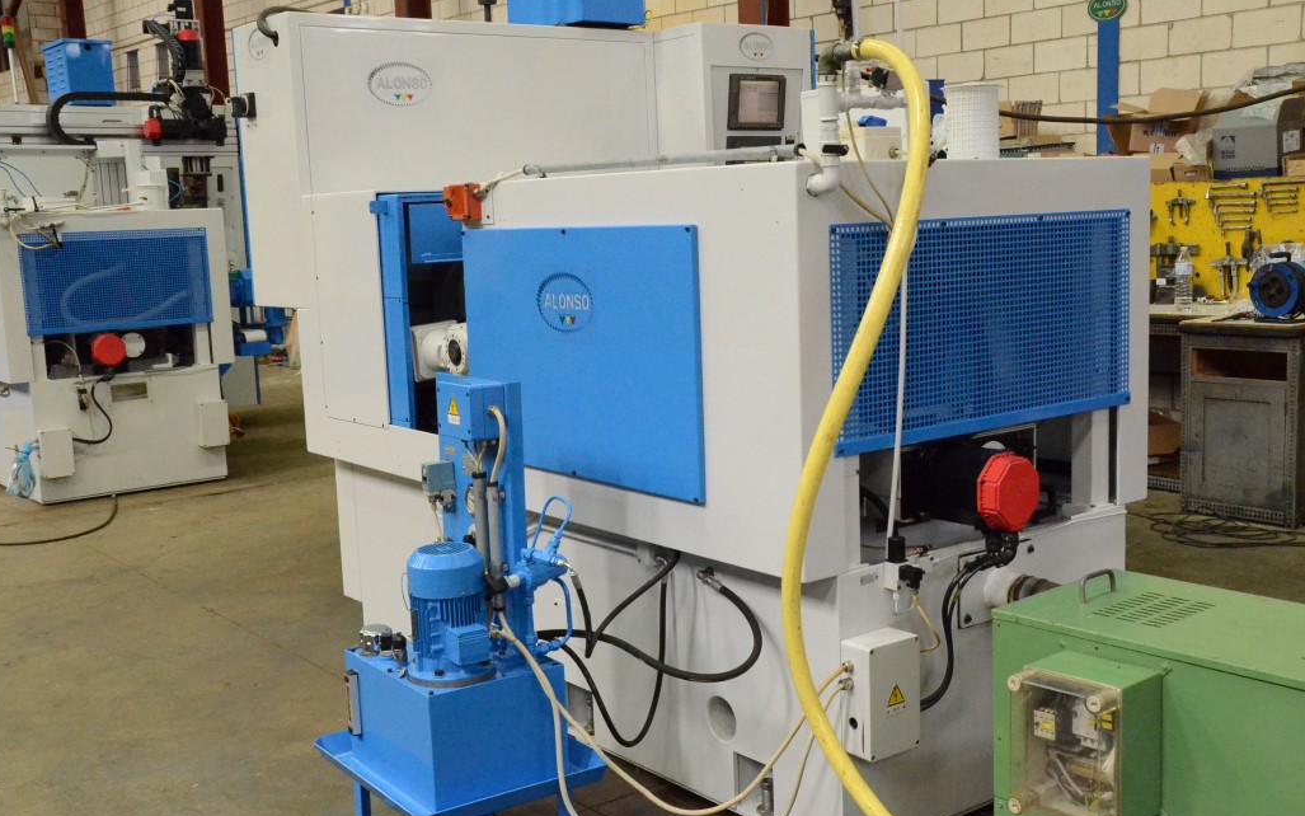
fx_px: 1494
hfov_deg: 47.2
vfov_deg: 30.5
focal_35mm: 42
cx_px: 675
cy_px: 404
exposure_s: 1/250
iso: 6400
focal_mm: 26
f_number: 8
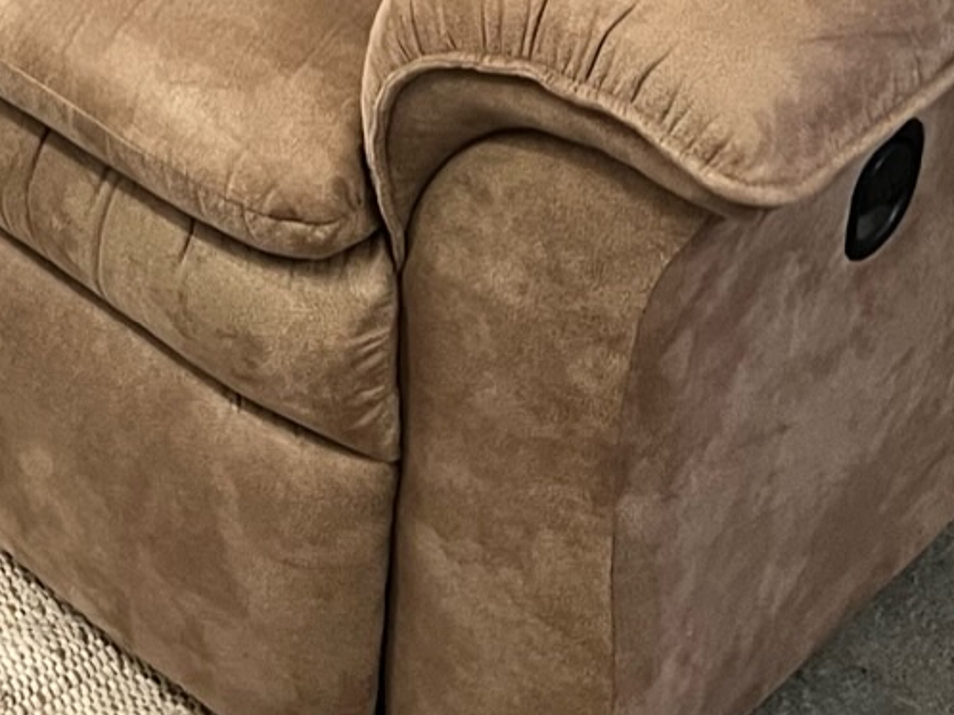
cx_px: -135
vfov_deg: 13.0
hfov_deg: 17.7
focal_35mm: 107
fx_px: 2947
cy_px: -414
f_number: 1.5
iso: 250
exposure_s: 1/60
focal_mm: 5.7
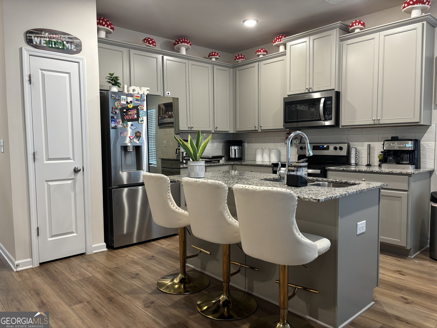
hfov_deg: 67.3
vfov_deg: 53.1
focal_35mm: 26
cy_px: 164
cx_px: 218
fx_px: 328
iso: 200
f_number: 1.6
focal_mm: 5.96
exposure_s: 1/60
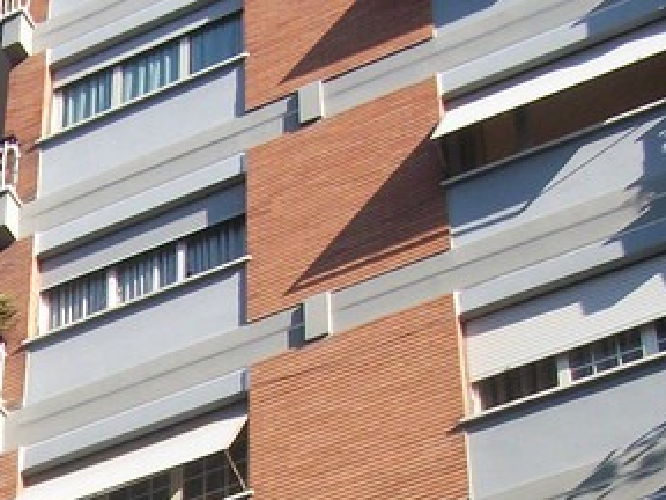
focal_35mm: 128
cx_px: -236
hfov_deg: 14.6
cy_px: 998
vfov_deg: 10.6
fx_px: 2463
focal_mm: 5.7
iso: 80
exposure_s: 1/100
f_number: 8.8
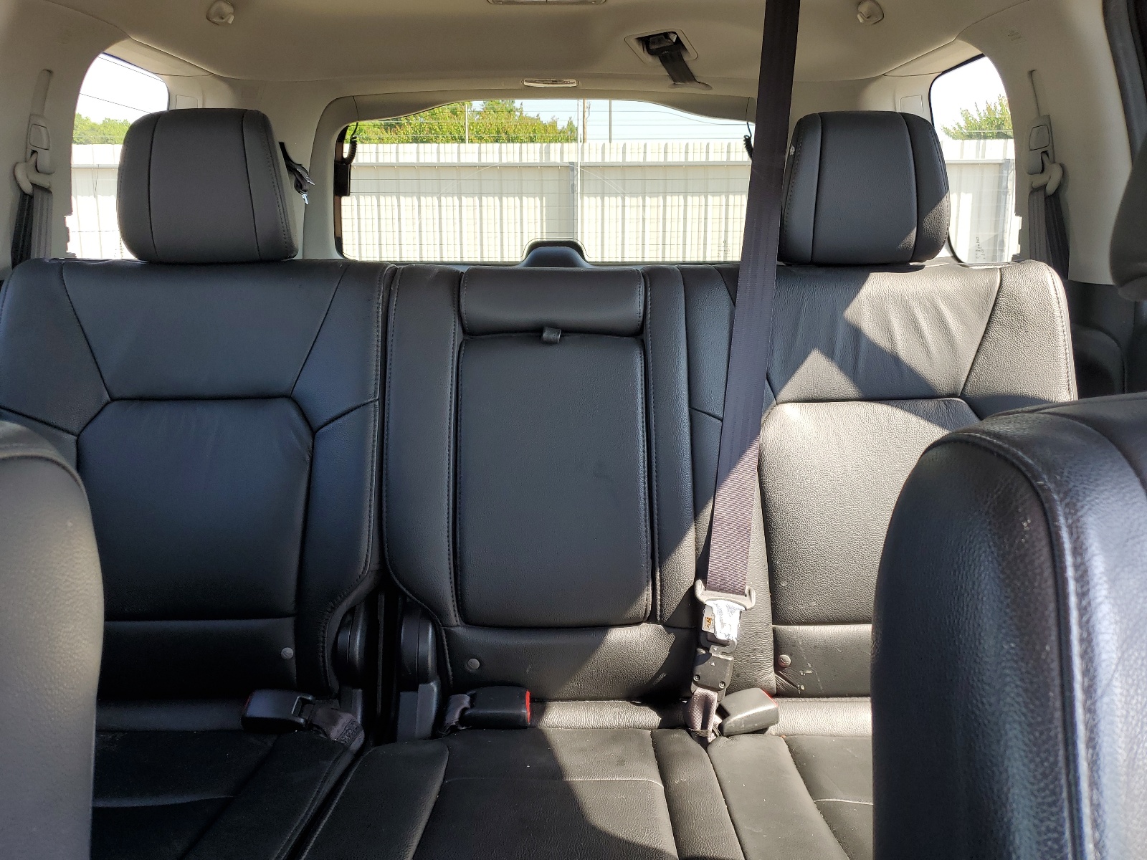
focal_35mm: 26
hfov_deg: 67.3
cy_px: 430
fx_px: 862
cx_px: 574
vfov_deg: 53.1
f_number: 1.5
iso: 50
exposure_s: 1/125
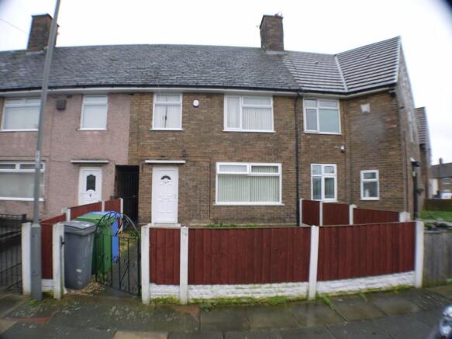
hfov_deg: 63.5
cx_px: 226
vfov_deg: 49.7
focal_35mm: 28
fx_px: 366
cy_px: 170
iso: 100
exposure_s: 1/125
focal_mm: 14
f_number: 3.5
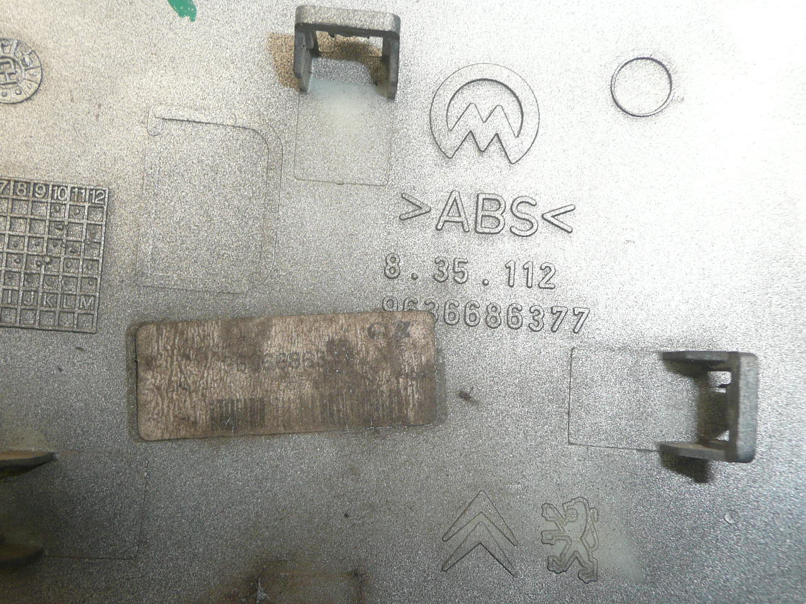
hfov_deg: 51.4
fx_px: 838
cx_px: 403
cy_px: 302
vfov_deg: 39.7
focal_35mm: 36
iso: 100
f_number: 3.3
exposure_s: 1/40
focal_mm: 4.6
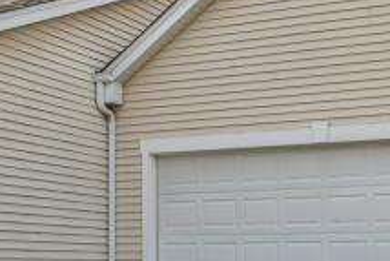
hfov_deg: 28.2
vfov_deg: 20.3
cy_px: 141
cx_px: 395
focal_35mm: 67
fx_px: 726
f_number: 9
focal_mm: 32
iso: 800
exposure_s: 1/500
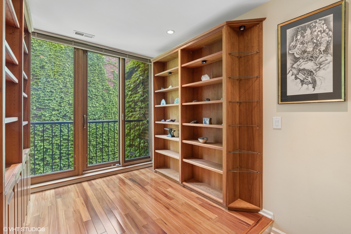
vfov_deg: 73.7
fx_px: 156
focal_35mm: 16
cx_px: 176
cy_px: 117
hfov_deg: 96.7
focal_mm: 16
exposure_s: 1/15
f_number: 8
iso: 320
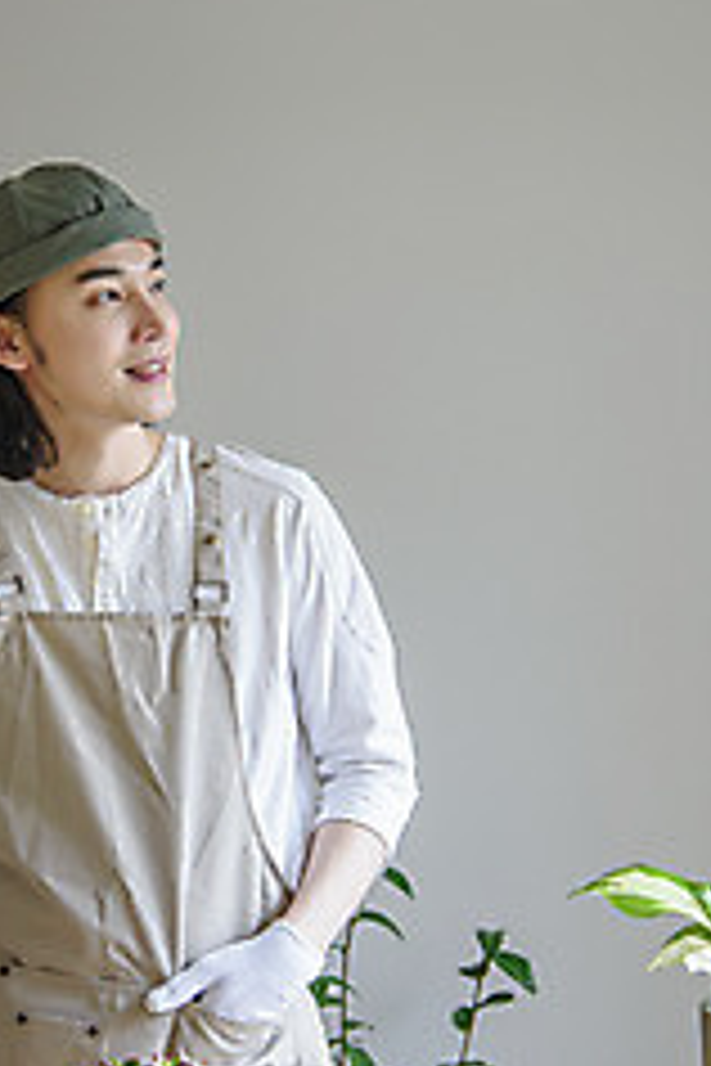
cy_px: 544
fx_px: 2399
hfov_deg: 16.7
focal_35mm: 81
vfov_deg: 25.1
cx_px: 124
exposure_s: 1/250
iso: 800
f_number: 5
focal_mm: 48
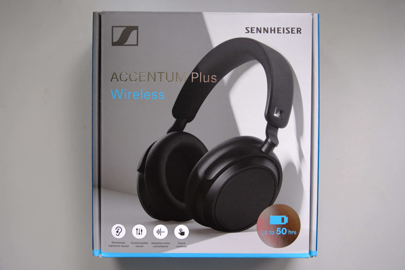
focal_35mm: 36
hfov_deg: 53.1
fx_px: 405
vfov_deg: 36.9
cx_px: 202
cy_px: 135
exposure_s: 1/13
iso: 100
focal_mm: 24
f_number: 2.8
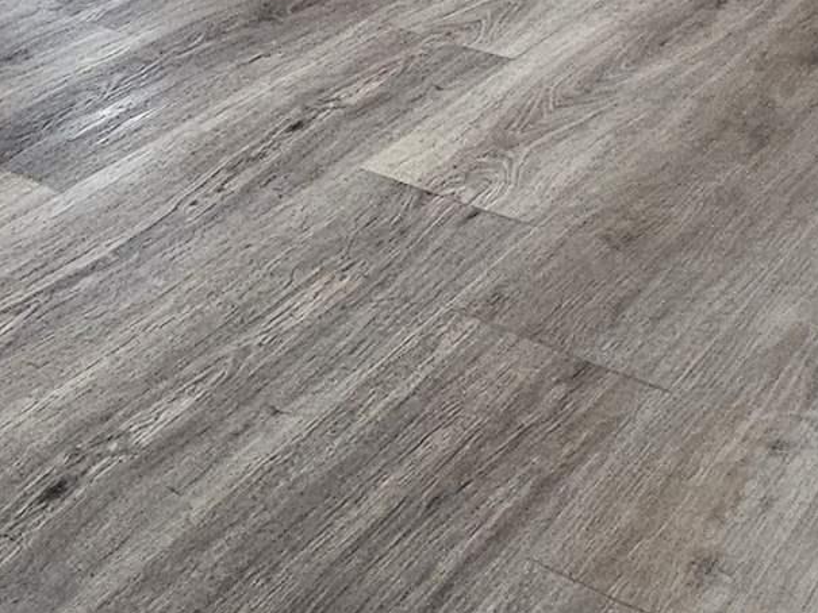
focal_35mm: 66
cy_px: -173
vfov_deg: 20.4
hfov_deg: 23.6
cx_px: -400
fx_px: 1560
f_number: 2.2
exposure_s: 1/40
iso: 320
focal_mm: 2.2
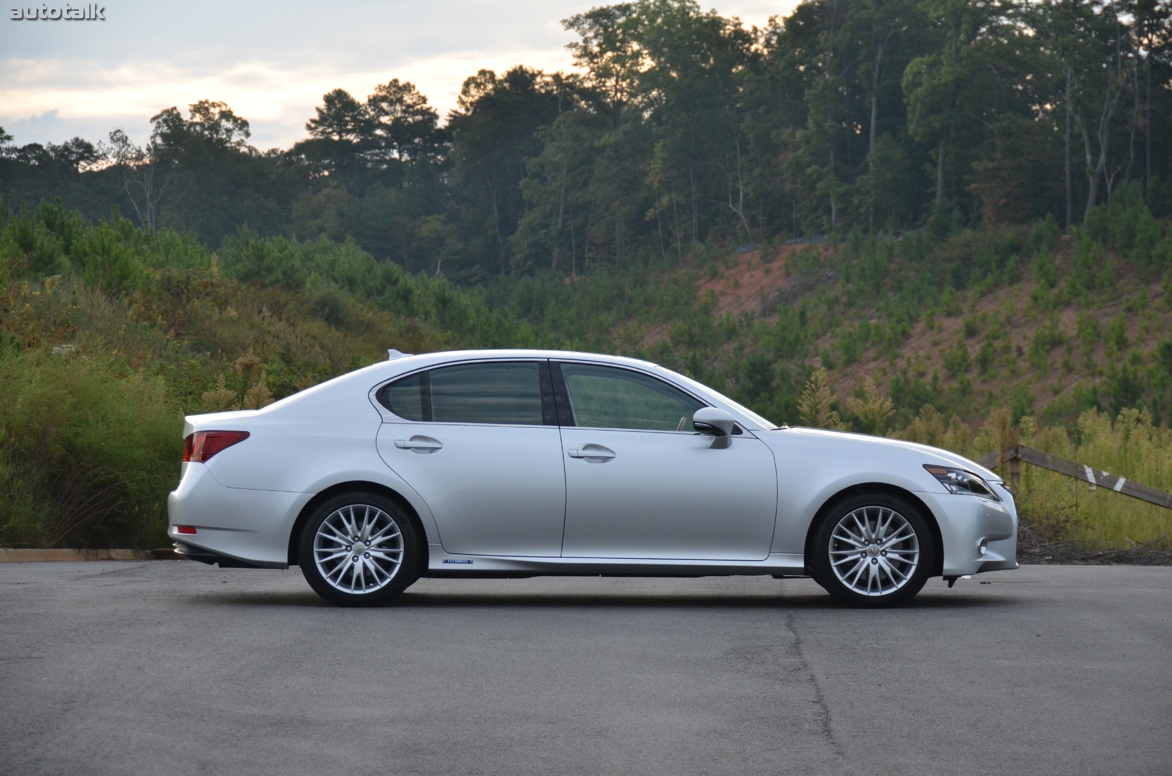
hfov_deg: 17.1
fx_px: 3899
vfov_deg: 11.4
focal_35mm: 120
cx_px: 586
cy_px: 388
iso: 640
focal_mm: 80
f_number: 5
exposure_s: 1/1000
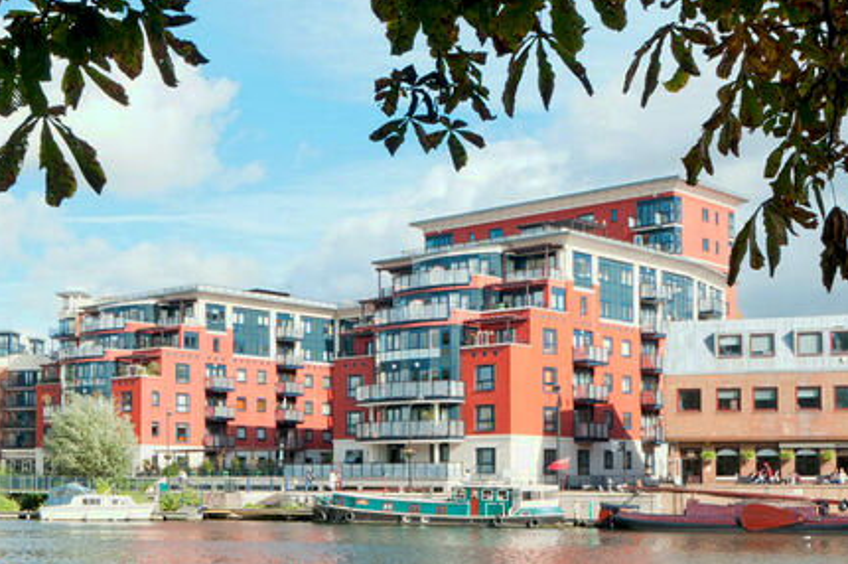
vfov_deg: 23.5
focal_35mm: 57
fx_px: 1342
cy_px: 430
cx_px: 239
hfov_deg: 34.5
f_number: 14
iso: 320
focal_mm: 35
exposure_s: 1/200
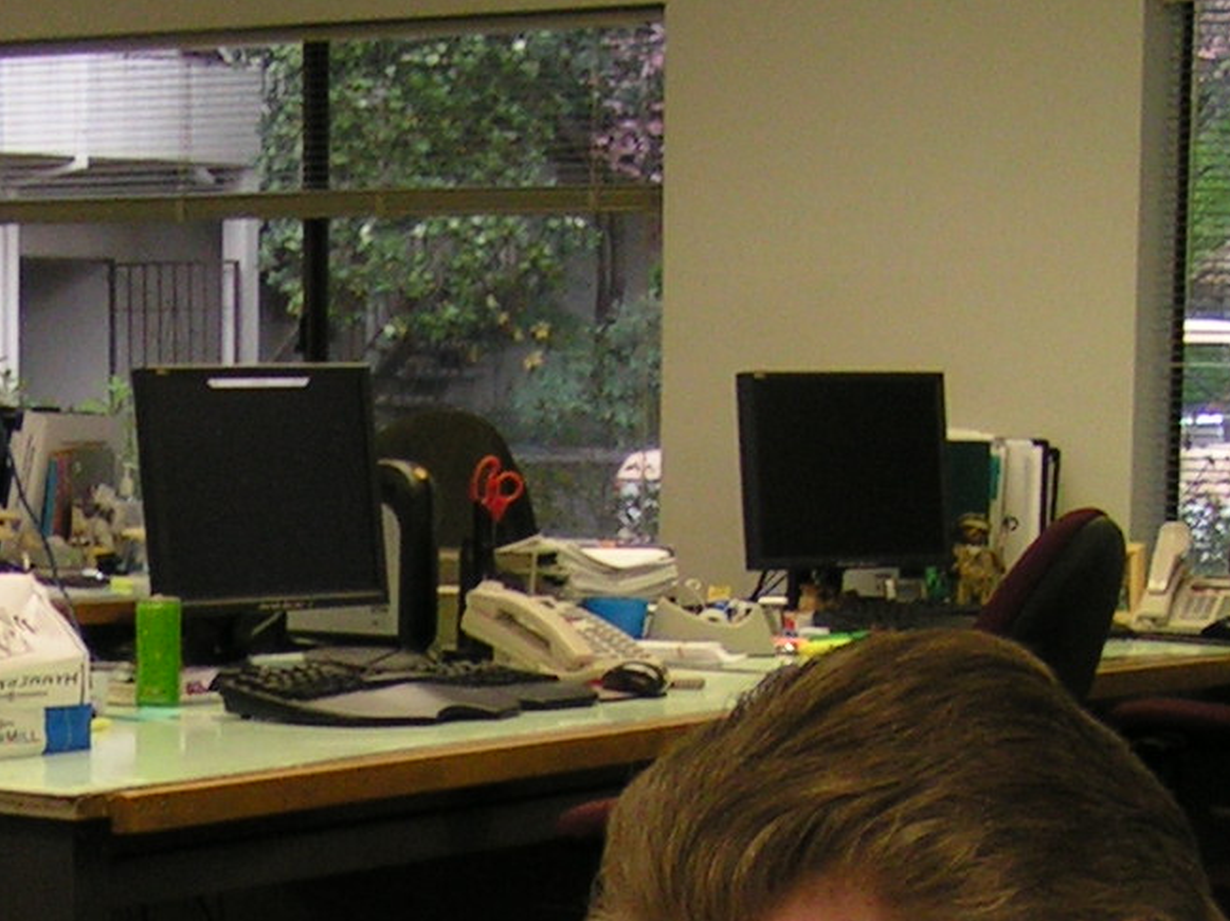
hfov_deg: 16.0
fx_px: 4262
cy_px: 1332
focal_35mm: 120
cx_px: -110
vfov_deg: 11.8
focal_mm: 5.8
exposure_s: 1/40
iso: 100
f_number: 2.8
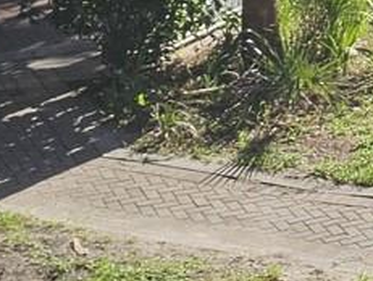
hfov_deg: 11.4
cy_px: -170
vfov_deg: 9.1
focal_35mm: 159
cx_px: 702
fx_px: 1716
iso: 10
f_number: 1.7
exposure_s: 1/250
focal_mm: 6.3
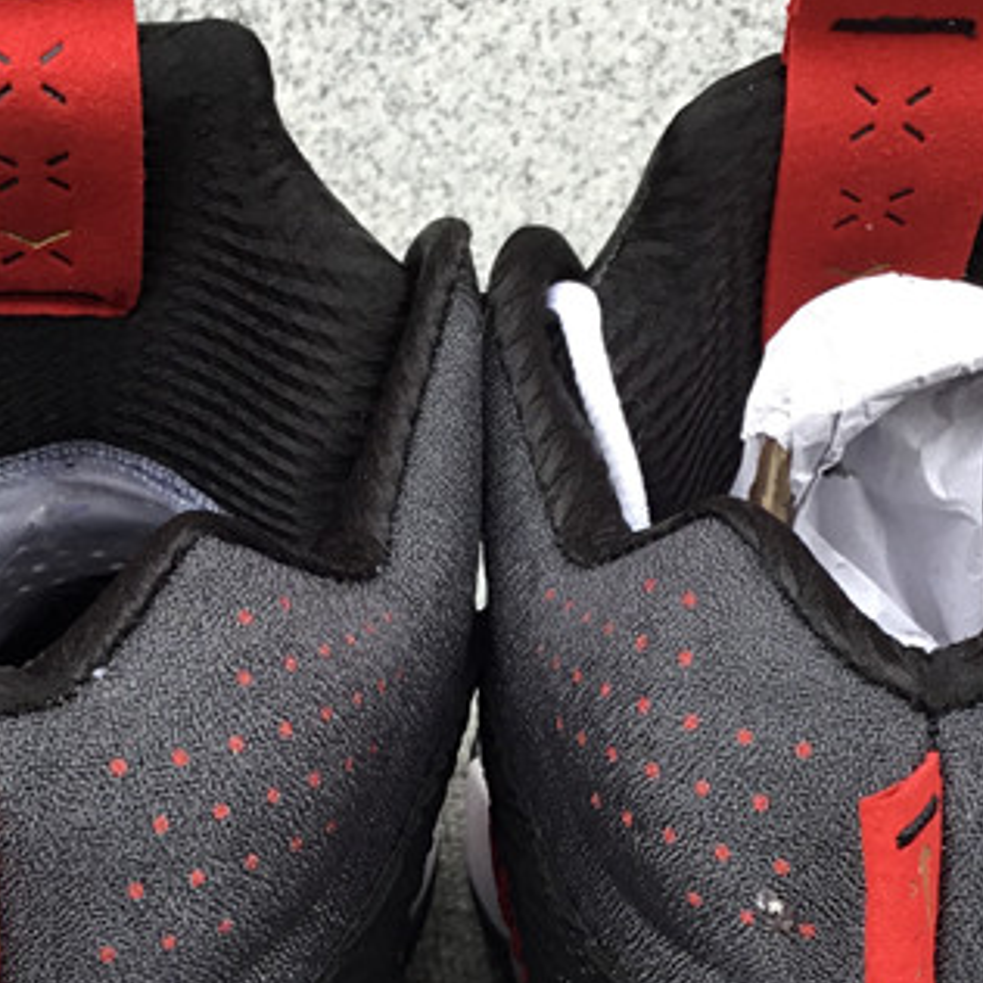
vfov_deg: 22.0
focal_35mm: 78
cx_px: 473
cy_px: 757
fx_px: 2506
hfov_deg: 22.2
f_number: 2.4
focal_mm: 3.3
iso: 40
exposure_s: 1/100
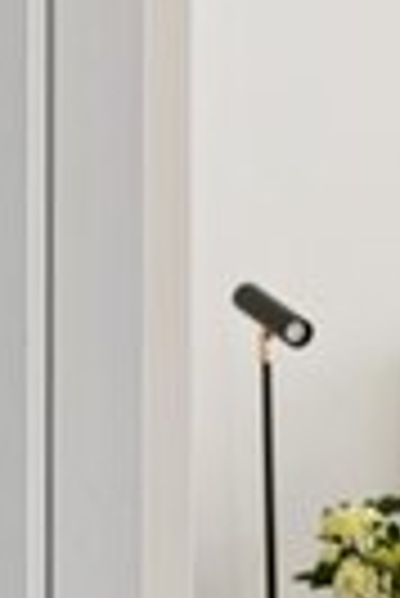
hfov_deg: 4.3
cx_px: 1427
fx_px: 4987
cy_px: 436
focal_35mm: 300
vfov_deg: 6.9
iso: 100
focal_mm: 40
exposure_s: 1/6
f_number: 8
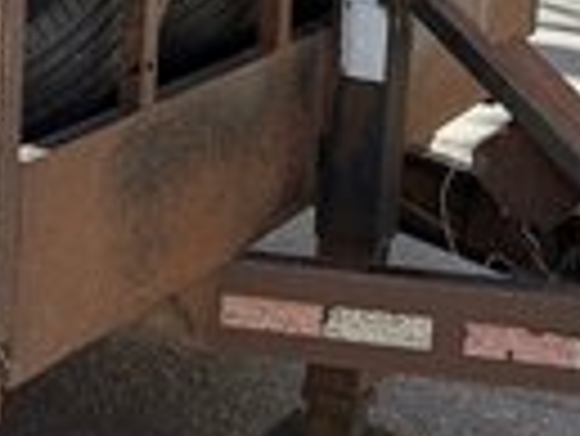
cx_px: -337
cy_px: -142
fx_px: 1962
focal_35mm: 117
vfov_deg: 12.3
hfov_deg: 15.3
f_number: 1.78
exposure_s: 1/1689
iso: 80
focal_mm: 6.76
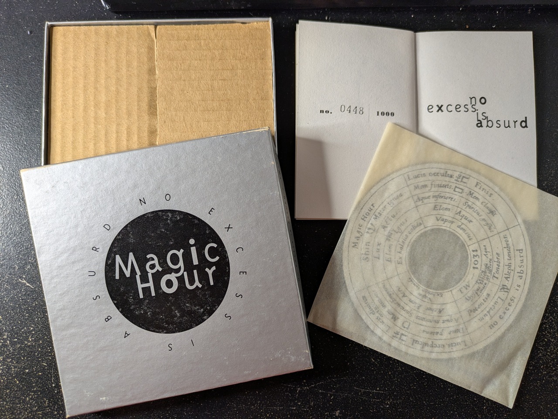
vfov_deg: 54.9
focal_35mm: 25
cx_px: 279
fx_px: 403
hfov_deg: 69.4
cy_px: 210
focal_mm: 5.43
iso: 116
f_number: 1.89
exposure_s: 1/25
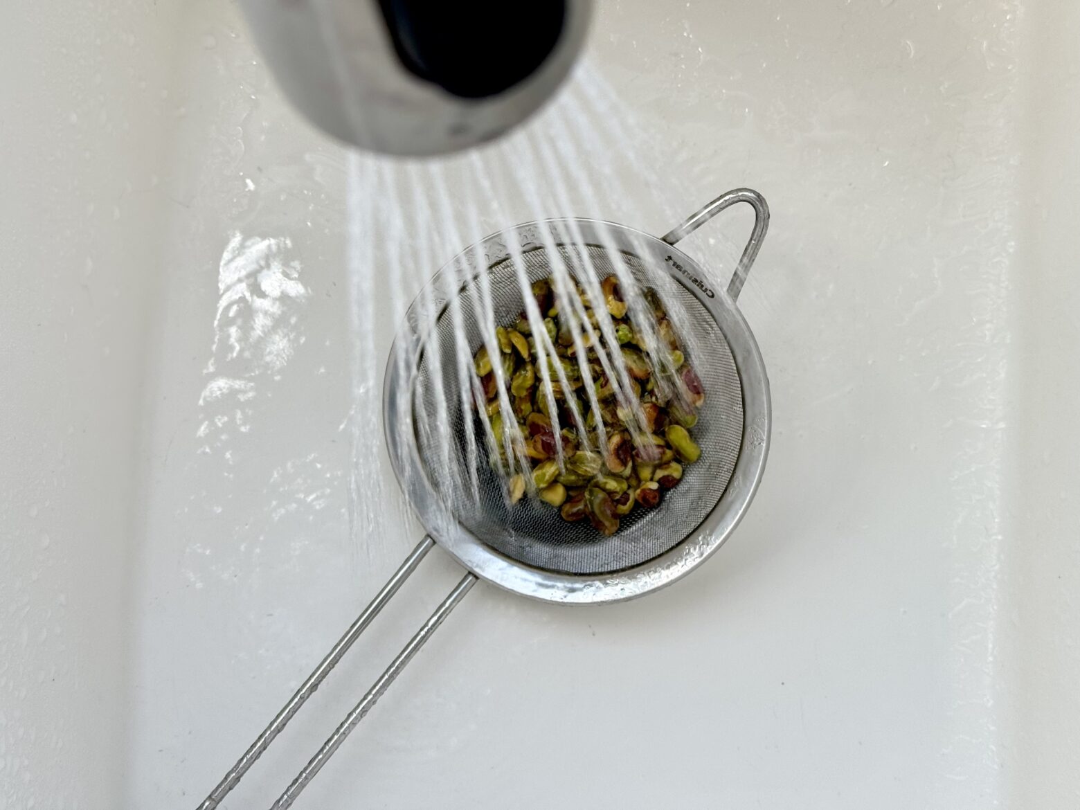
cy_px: 405
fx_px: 1498
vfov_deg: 30.3
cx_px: 540
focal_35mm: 48
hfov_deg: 39.7
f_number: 1.78
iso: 64
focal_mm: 6.76
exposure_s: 1/181
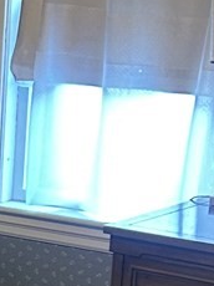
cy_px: 315
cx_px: -379
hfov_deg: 7.6
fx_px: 1437
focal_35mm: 174
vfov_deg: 11.2
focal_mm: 5.7
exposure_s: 1/60
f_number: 1.5
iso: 200
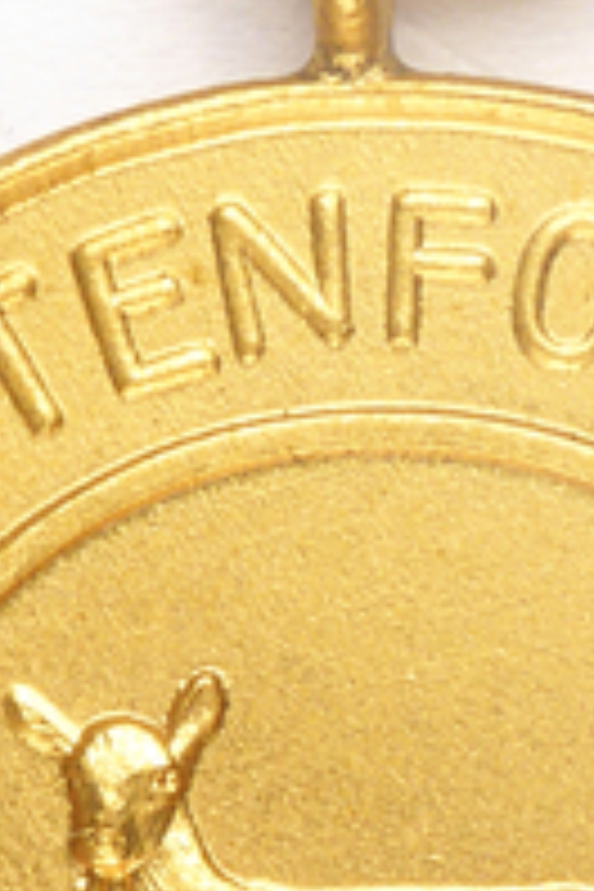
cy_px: 1066
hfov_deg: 3.3
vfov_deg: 5.0
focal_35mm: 414
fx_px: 10246
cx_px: 279
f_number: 8
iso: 100
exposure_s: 1/13
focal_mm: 14.1
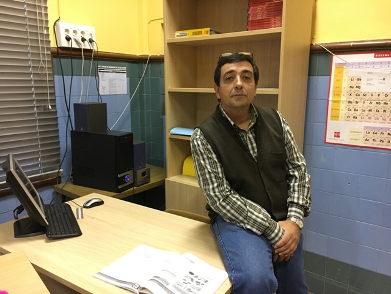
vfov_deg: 48.2
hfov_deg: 61.7
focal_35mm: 29
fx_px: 328
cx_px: 196
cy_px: 147
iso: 200
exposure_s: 1/17
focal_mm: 4.15
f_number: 2.2
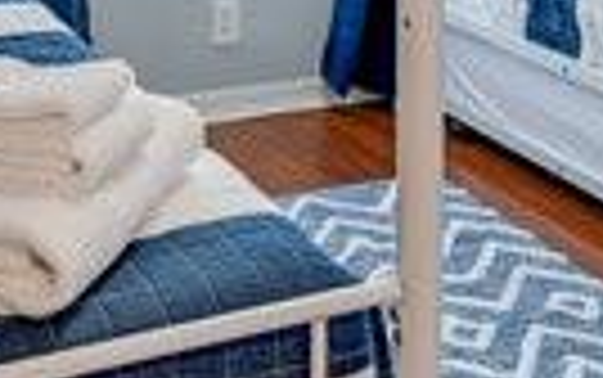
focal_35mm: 69
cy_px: -299
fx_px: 1135
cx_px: 207
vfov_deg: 16.1
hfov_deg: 29.6
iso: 250
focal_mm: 14
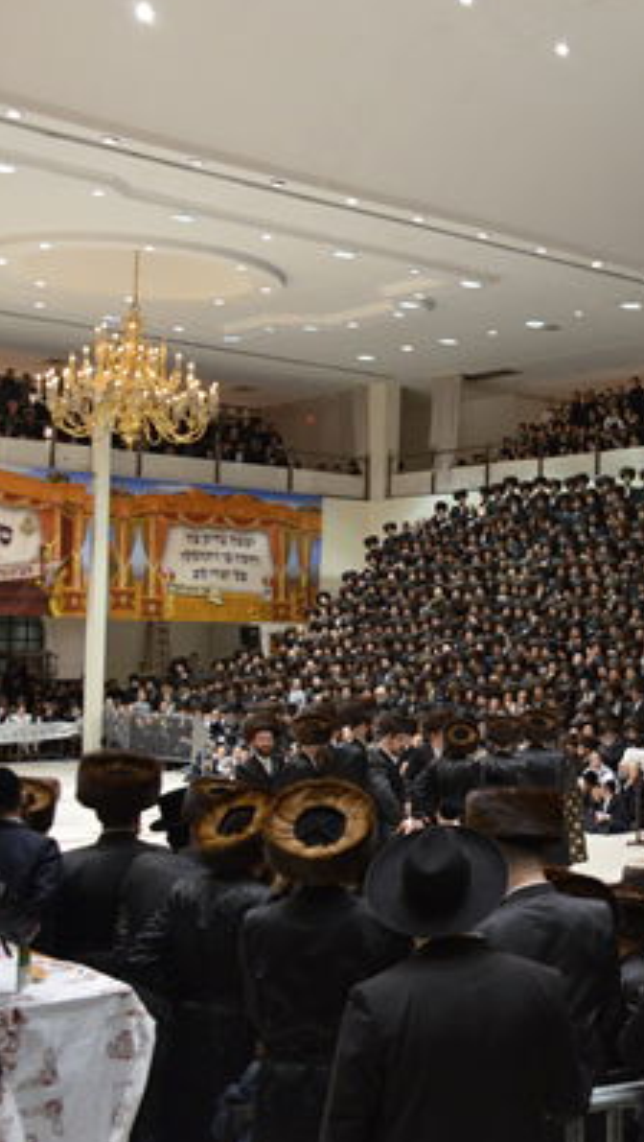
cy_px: 580
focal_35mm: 54
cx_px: 868
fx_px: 1636
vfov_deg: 38.5
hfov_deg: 20.2
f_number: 5.6
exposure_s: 1/125
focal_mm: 32
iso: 2000
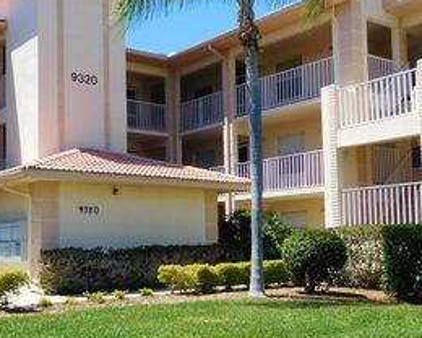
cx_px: 127
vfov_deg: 31.9
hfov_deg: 38.9
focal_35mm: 47
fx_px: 587
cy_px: 215
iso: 125
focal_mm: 4.5
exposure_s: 1/1000
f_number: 3.4
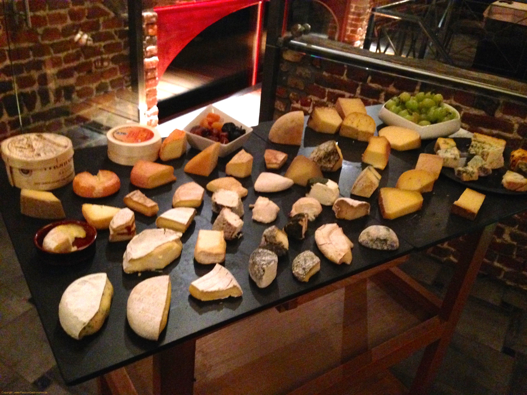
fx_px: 502
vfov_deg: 42.9
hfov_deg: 55.4
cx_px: 264
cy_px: 198
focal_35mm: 33
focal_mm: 4.12
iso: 800
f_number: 2.4
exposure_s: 1/15
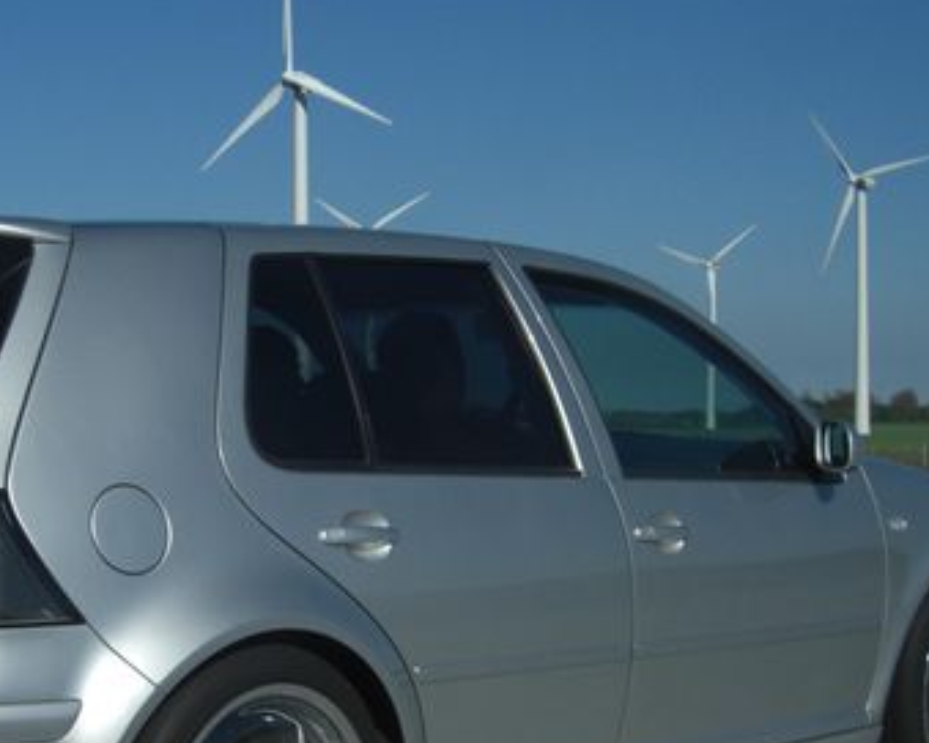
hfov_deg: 26.8
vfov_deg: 21.8
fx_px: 1924
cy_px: 466
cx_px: 238
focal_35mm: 70
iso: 80
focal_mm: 7.9
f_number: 8
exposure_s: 1/250
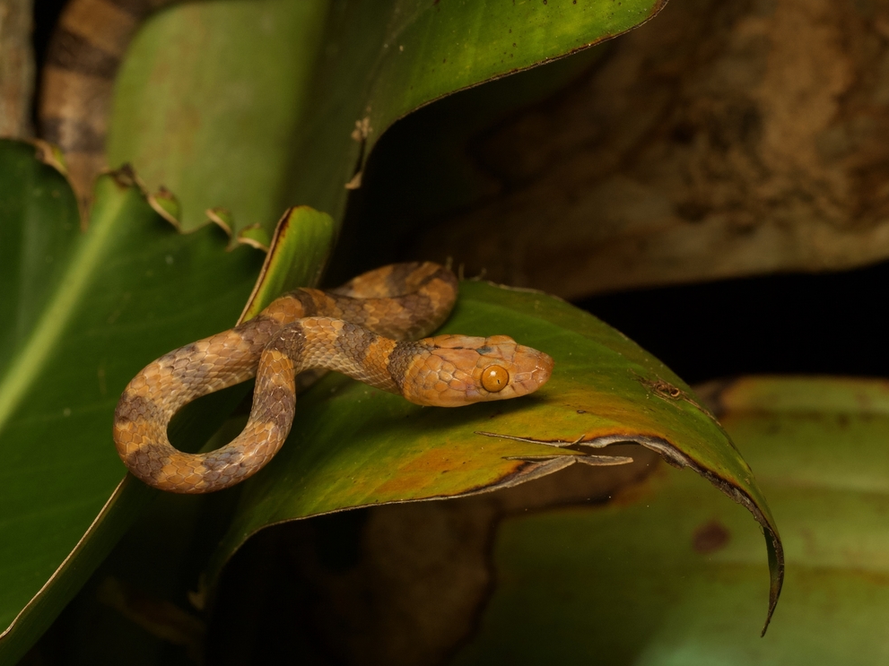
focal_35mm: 138
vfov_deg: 10.7
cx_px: 416
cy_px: 289
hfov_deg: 14.3
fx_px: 3544
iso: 800
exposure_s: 1/60
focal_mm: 60
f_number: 10
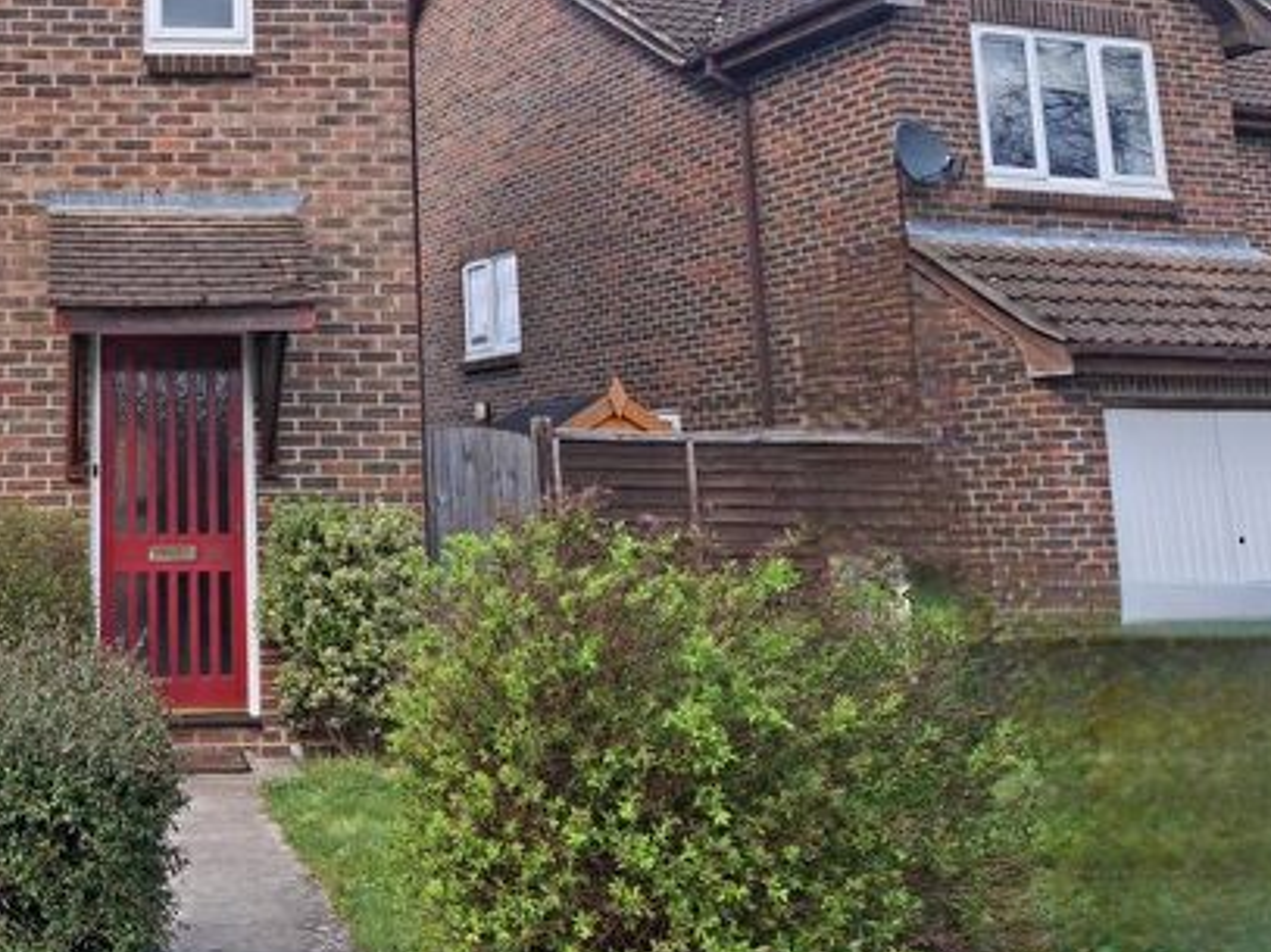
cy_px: 217
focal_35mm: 43
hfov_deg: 41.5
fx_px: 1578
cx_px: 215
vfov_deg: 32.8
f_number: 1.8
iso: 25
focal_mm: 4.69
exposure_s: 1/588
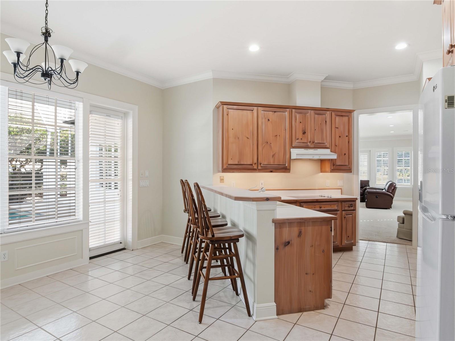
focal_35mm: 20
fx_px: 263
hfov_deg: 81.8
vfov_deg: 66.0
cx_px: 228
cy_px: 170
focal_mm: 10
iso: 1250
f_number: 7.1
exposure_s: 1/60
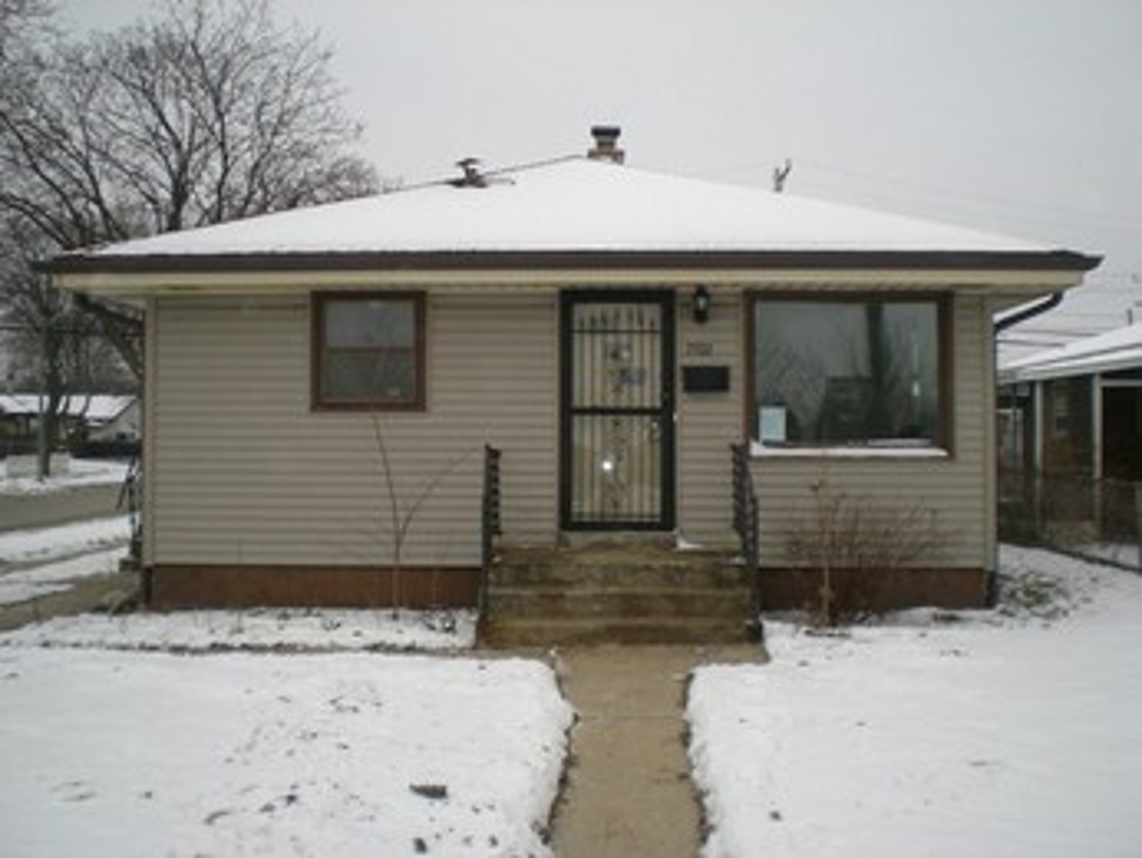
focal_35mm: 38
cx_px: 571
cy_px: 429
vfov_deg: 37.8
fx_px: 1255
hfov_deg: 48.9
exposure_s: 1/271
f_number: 3.1
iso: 77
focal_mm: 6.3
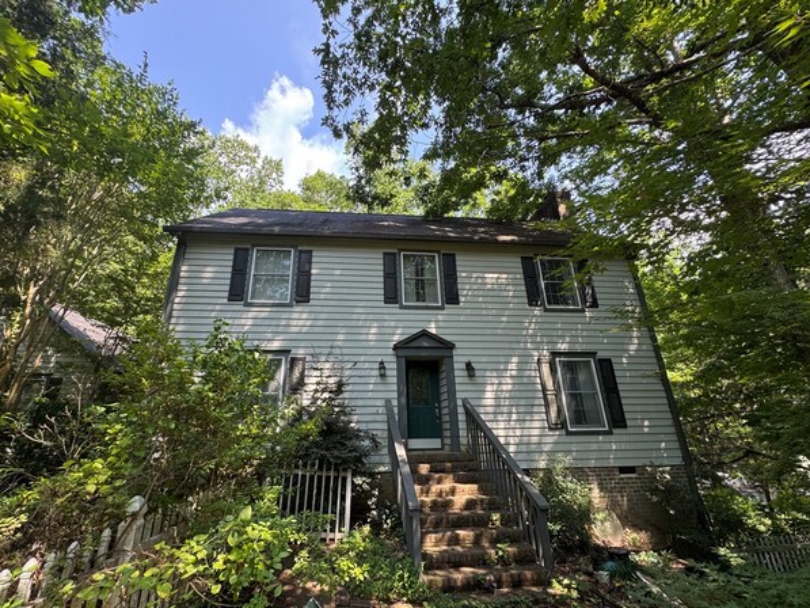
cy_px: 304
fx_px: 351
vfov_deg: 81.8
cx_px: 383
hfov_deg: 98.1
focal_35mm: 15
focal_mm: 2.22
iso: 40
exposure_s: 1/148
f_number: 2.2
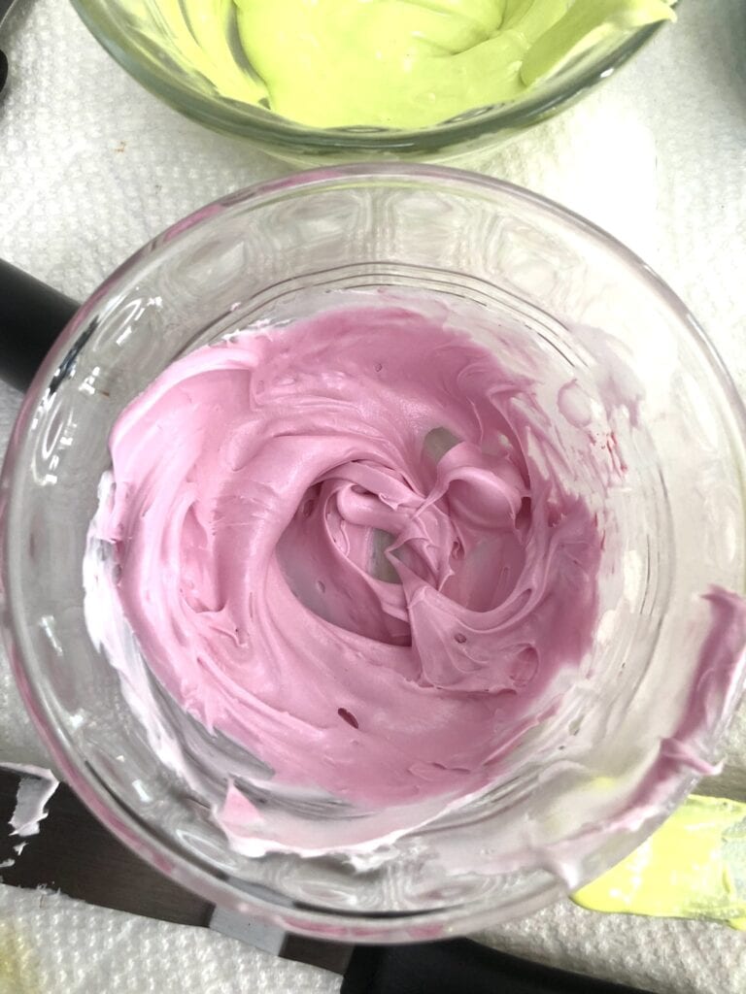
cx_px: 373
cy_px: 497
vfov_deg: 63.4
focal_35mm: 28
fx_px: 805
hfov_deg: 49.7
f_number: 1.8
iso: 32
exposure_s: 1/24
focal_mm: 3.99
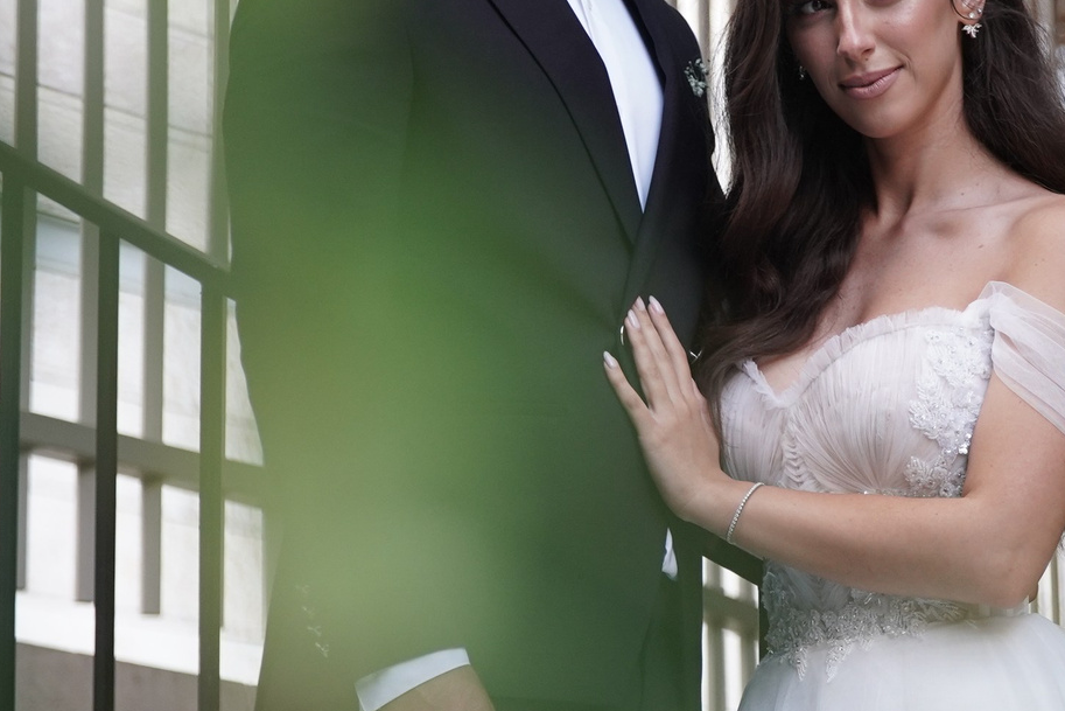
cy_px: 268
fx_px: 5059
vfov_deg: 8.0
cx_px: 854
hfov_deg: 12.0
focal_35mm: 171
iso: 1000
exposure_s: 1/160
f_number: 2.8
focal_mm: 61
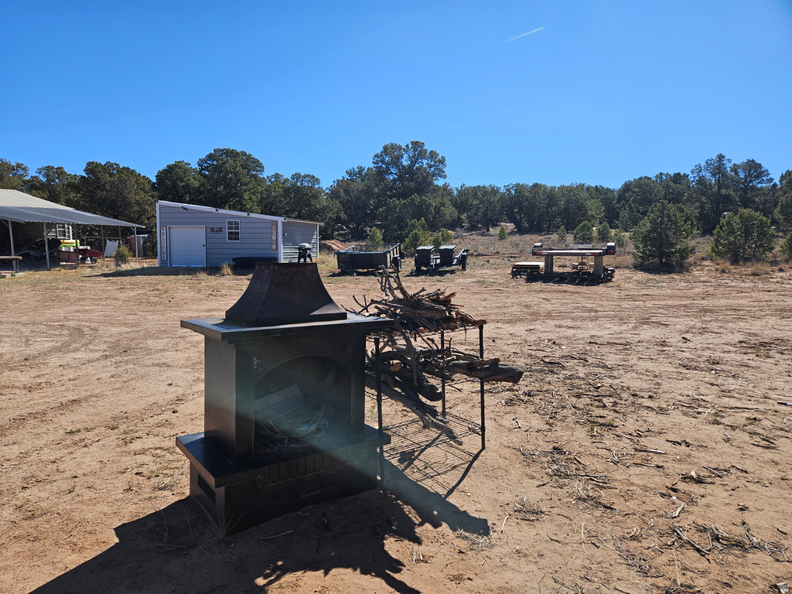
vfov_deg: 58.9
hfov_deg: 73.9
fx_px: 526
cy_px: 297
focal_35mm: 23
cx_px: 396
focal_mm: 5.4
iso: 25
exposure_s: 1/1915
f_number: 1.8
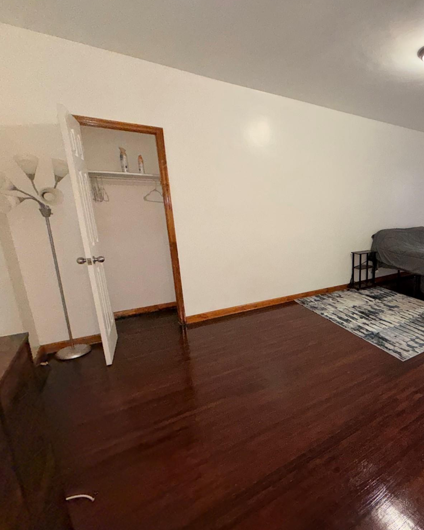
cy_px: 271
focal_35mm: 19
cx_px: 351
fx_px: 298
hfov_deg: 63.5
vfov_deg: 83.3
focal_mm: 2.22
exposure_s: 1/60
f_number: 2.2
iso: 400
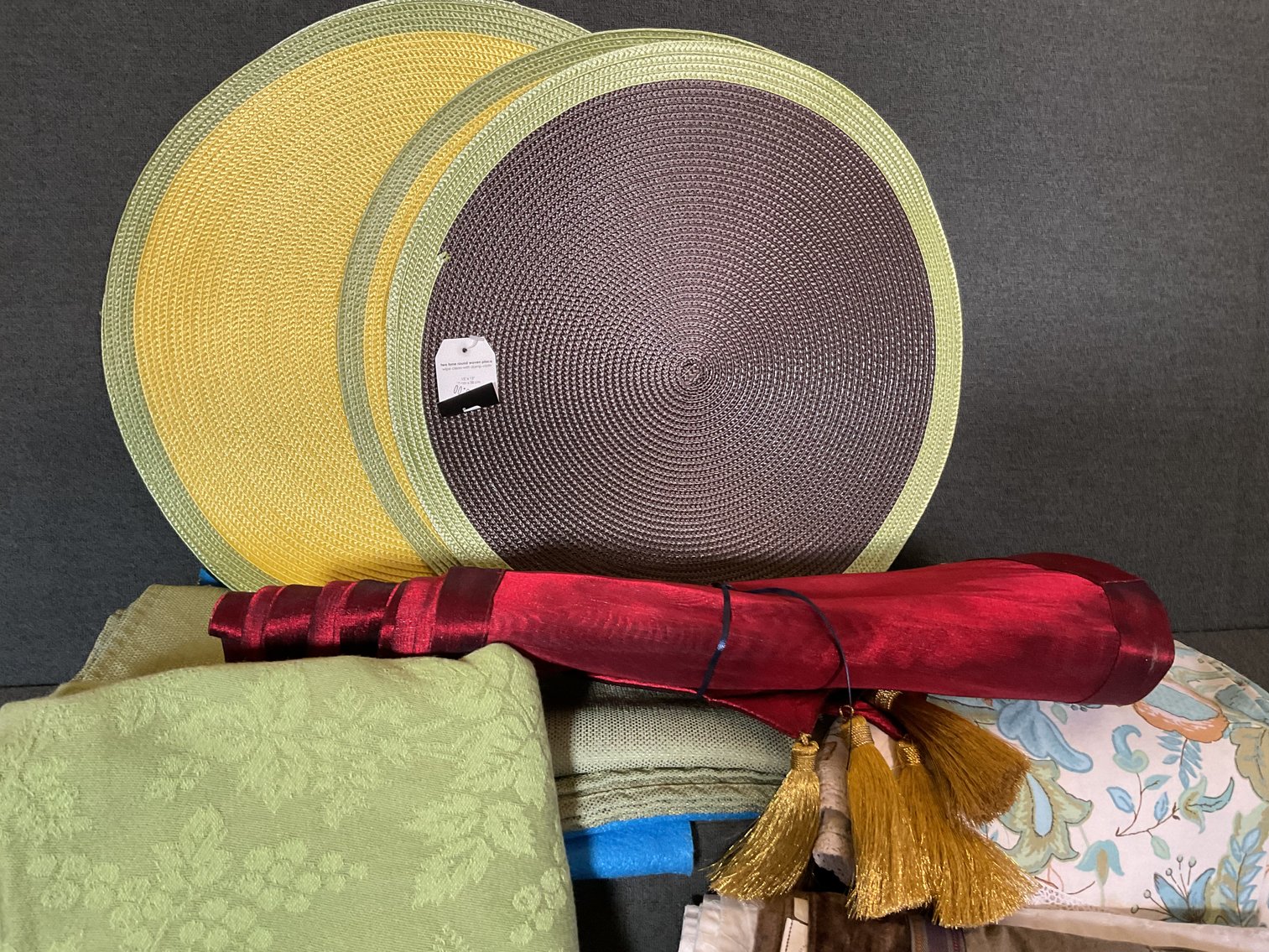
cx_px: 634
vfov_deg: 48.2
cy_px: 476
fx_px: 1063
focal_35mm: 29
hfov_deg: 61.7
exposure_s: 1/50
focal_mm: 3
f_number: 1.8
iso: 100
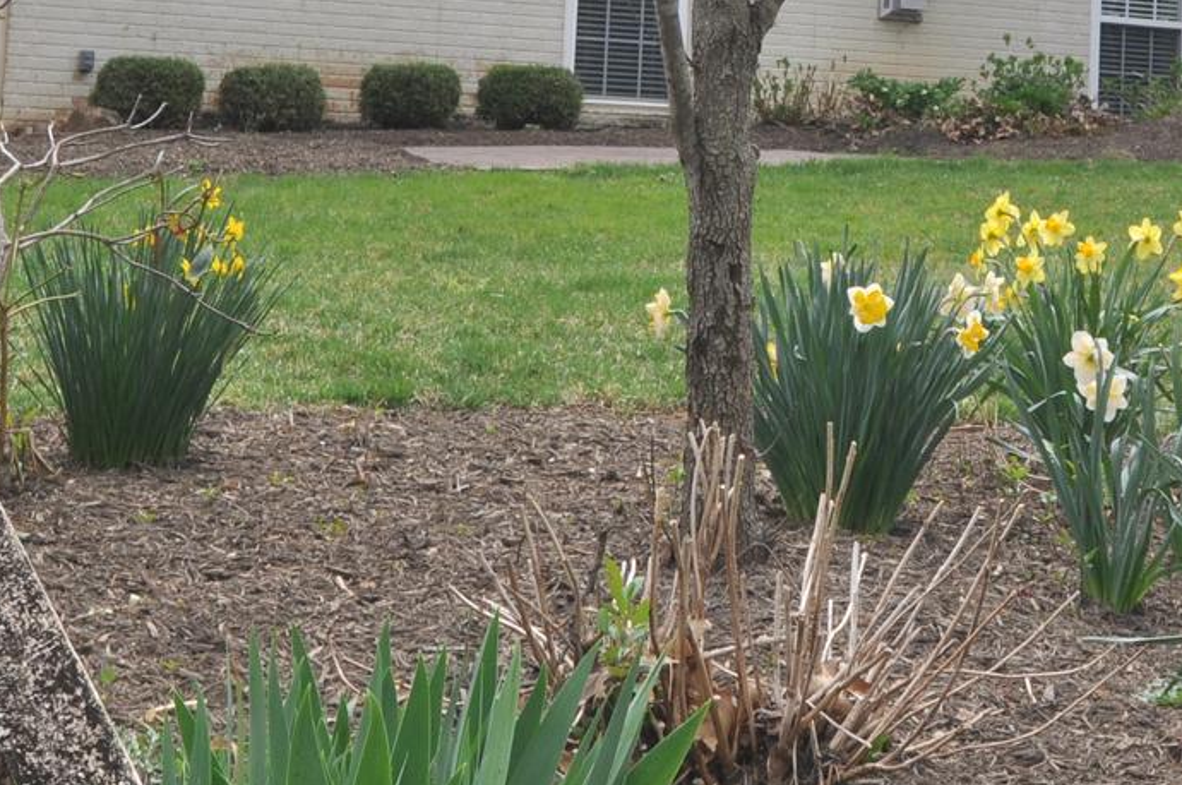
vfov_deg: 14.7
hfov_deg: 22.7
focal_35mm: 89
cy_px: -211
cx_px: 869
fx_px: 2918
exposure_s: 1/320
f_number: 9
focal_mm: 20
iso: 200
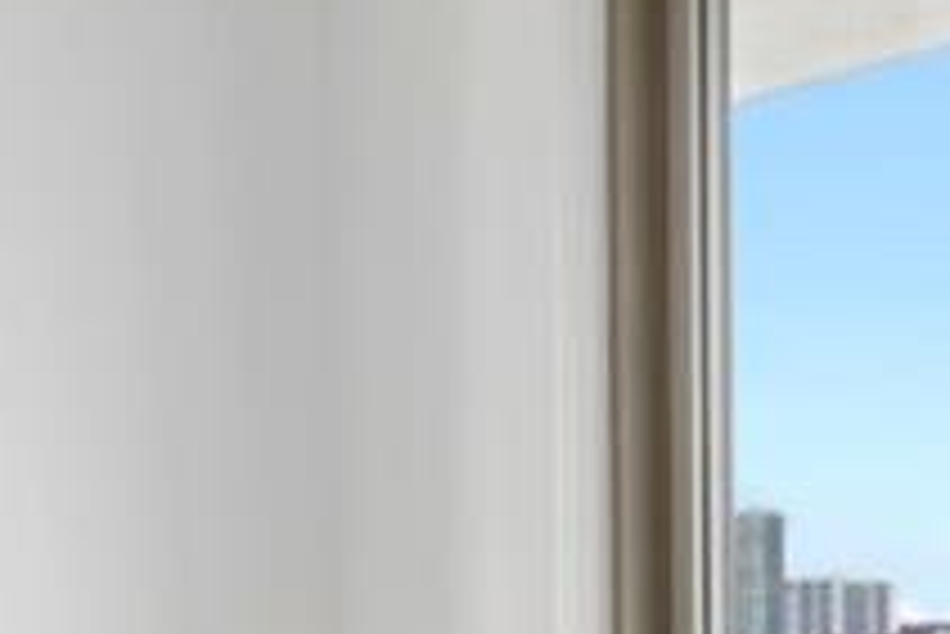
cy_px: 755
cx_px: 198
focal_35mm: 106
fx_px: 2799
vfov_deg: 12.6
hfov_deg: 19.1
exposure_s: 1/6
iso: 100
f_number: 9
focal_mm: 14
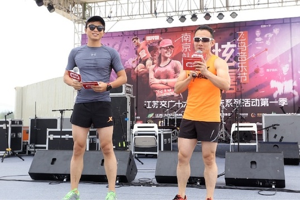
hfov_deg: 13.2
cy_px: 100
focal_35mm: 155
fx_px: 1292
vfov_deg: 8.9
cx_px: 150
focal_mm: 40
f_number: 8
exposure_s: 1/200
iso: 400
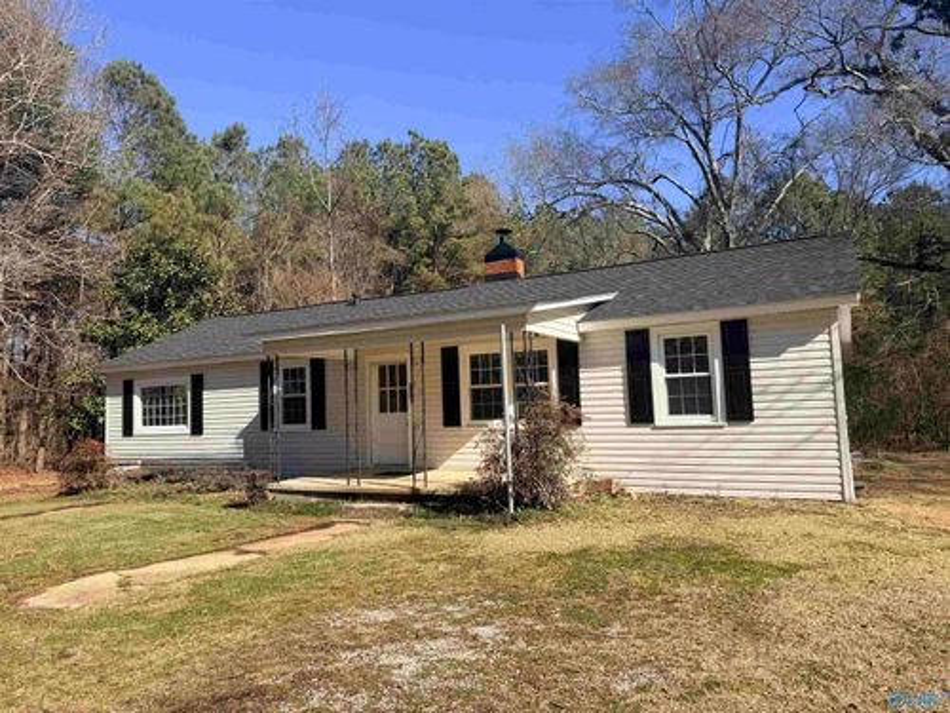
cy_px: 356
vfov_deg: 56.8
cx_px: 475
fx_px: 659
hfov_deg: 71.6
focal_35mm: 24
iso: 80
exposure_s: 1/3584
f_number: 1.78
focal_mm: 6.76
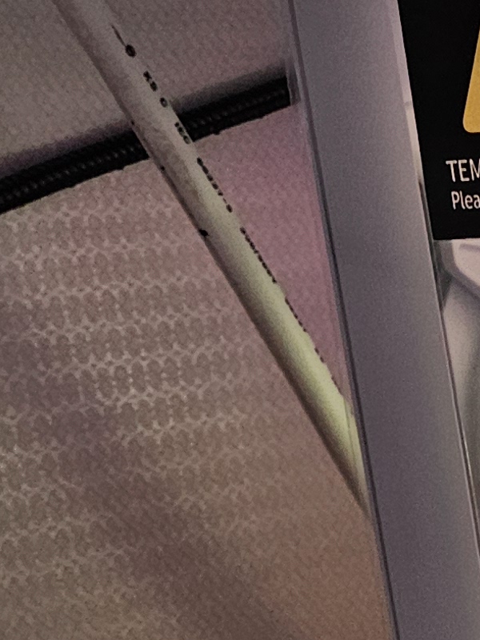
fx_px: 2126
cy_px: 392
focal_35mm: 115
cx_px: 1491
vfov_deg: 17.1
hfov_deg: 9.6
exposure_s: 1/120
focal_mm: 6.3
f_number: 1.7
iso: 250
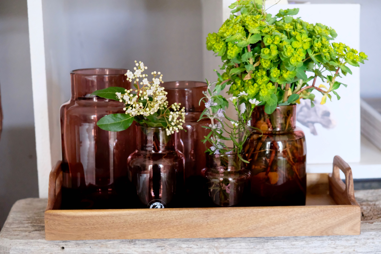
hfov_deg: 24.5
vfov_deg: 16.5
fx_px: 878
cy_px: 127
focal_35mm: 83
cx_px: 190
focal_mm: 55
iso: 6400
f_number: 4
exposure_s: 1/30
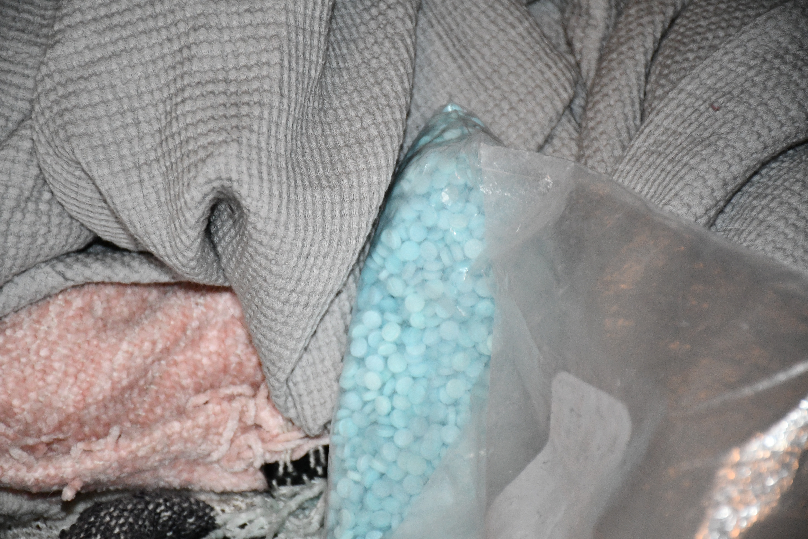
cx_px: 404
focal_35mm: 150
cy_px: 270
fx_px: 3366
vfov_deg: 9.1
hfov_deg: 13.7
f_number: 5.6
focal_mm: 100
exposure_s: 1/60
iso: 2200
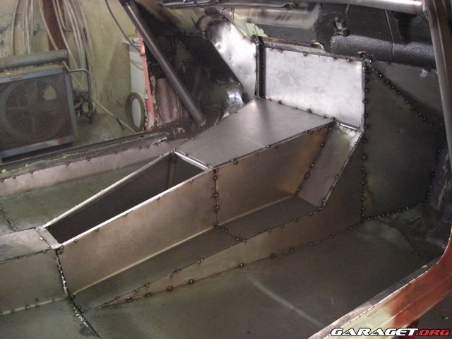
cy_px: 170
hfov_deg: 49.0
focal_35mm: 38
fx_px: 496
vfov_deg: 37.7
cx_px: 226
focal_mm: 7.9
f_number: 2.8
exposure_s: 1/50
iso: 800
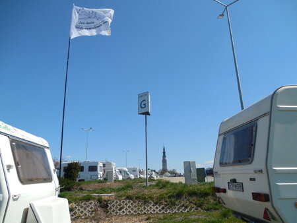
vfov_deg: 54.9
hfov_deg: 69.4
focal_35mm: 25
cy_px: 112
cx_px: 148
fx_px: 215
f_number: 6.6
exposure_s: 1/500
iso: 125
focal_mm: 4.5
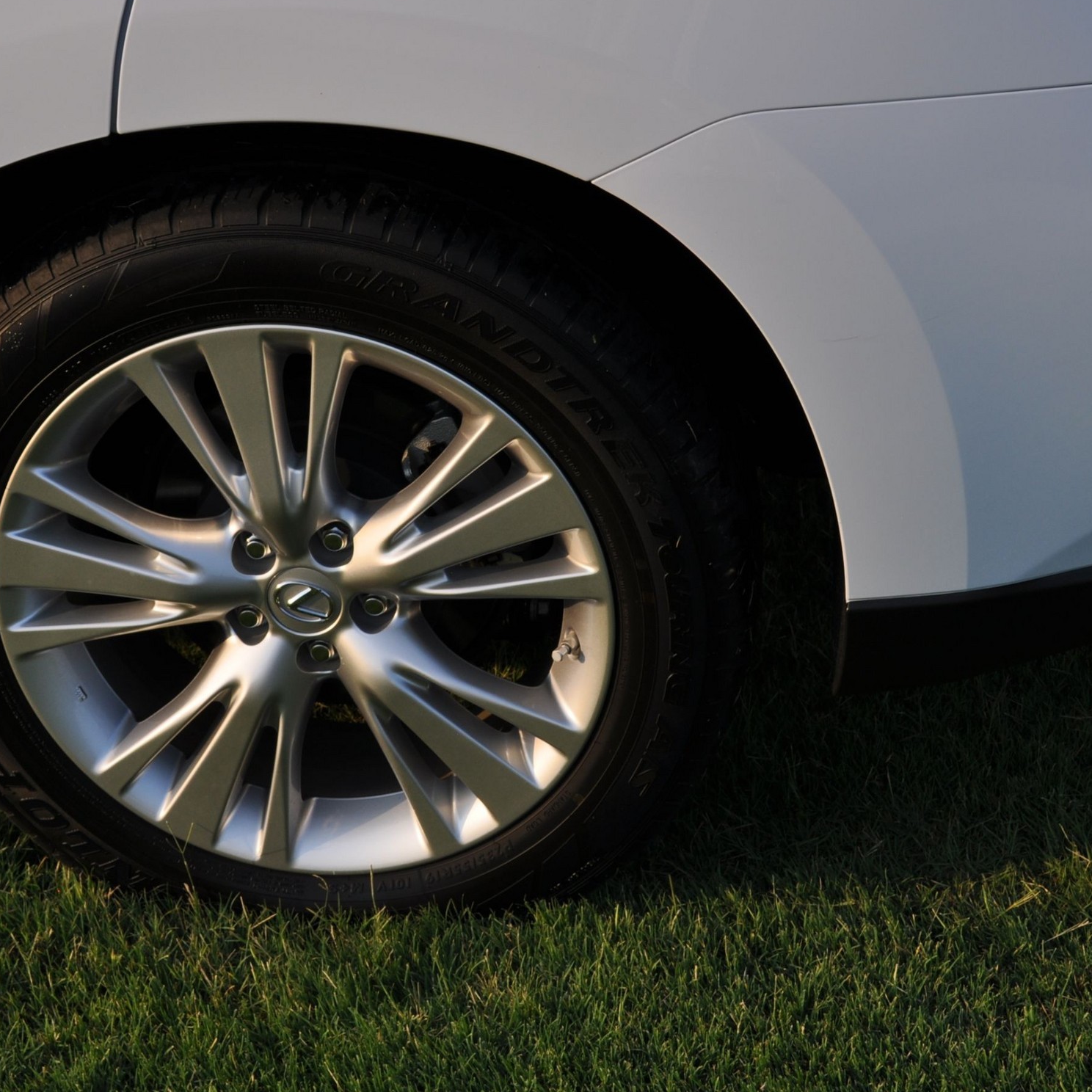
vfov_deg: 22.5
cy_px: 493
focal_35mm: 77
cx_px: 432
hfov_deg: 22.4
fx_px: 2748
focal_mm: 36
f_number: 8
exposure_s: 1/250
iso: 200
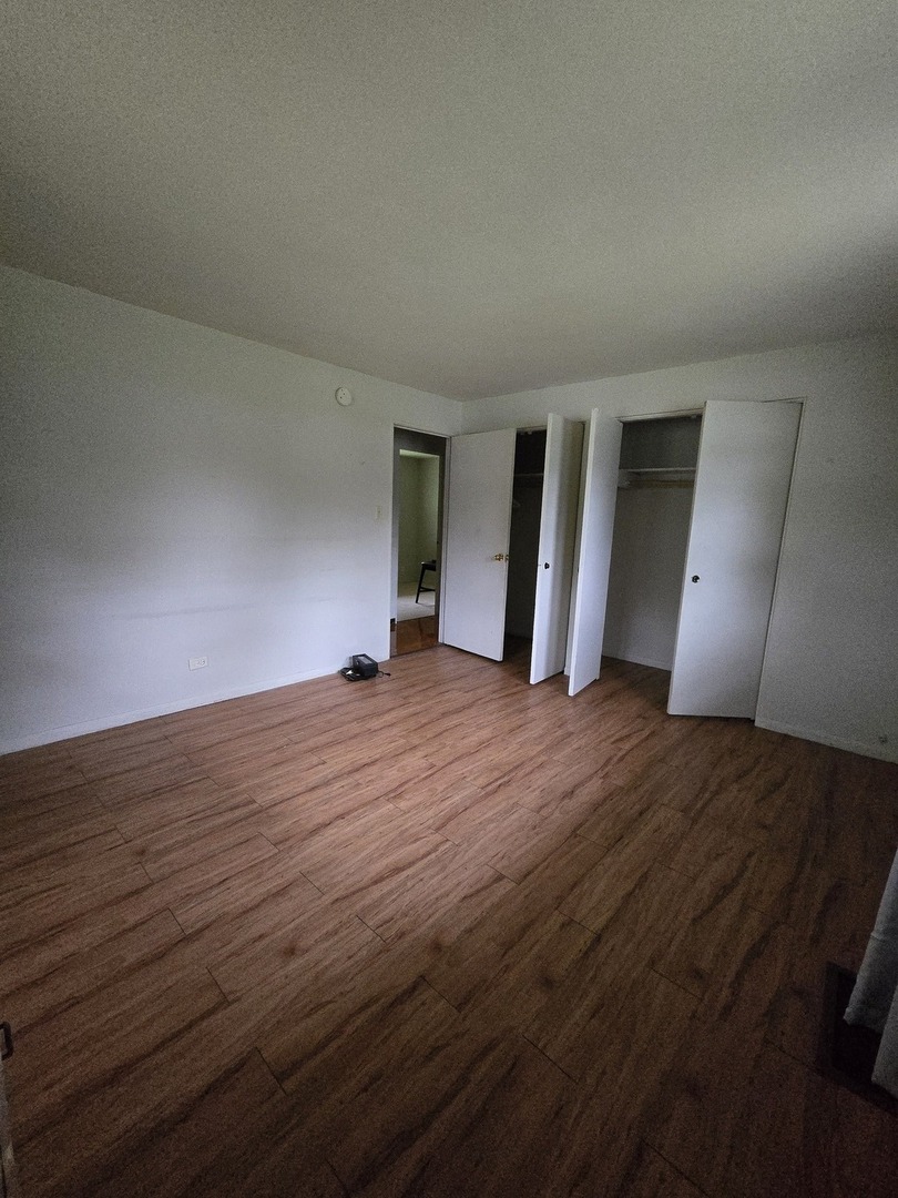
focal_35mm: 13
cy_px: 599
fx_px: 450
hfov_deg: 89.9
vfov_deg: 106.2
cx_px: 449
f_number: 2.2
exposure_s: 1/60
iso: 1600
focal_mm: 2.2
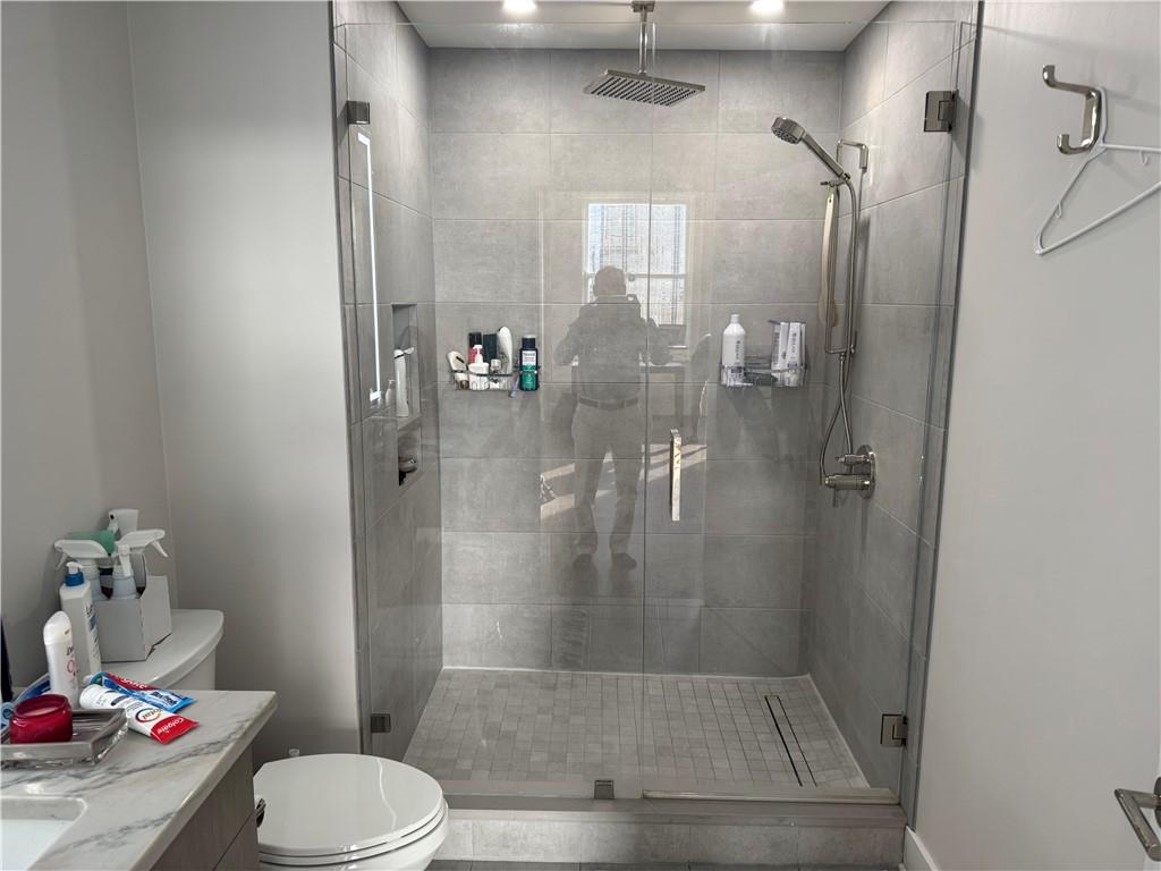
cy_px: 436
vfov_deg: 56.8
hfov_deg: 71.6
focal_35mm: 24
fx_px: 805
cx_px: 580
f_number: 1.78
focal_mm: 6.76
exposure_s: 1/120
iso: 125
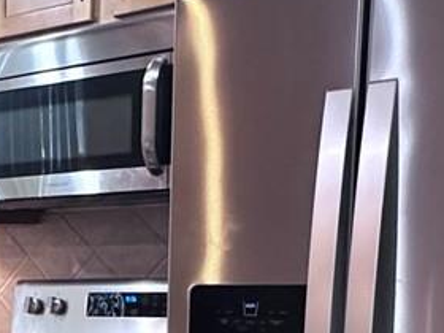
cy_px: 423
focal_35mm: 80
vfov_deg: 17.4
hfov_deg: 21.1
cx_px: -198
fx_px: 1026
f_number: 2.2
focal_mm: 2.22
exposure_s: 1/60
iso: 250
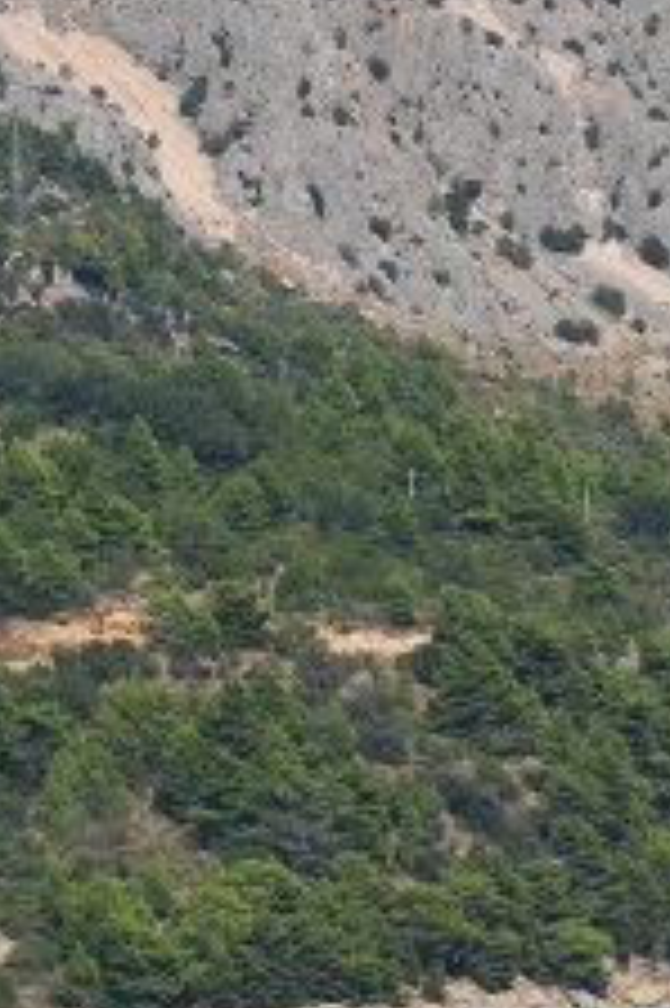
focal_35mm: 317
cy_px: -115
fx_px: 8863
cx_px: -85
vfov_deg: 6.5
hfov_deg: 4.3
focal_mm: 70
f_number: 8
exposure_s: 1/640
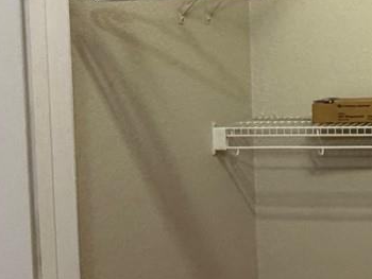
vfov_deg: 22.6
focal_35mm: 64
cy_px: 53
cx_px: 464
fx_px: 688
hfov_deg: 26.4
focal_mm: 2.22
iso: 400
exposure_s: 1/60
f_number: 2.2
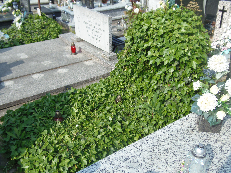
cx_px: 116
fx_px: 234
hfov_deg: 52.6
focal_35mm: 35
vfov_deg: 40.7
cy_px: 86
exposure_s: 1/400
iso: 64
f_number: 3.4
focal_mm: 6.5
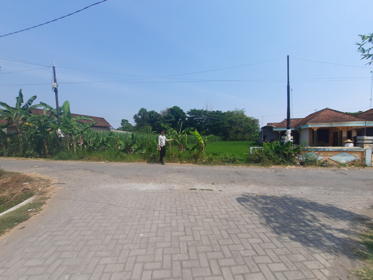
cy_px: 140
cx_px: 186
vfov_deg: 89.9
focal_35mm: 13
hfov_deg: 106.2
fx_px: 140
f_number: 2.2
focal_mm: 1.74
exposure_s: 1/1524
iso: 40
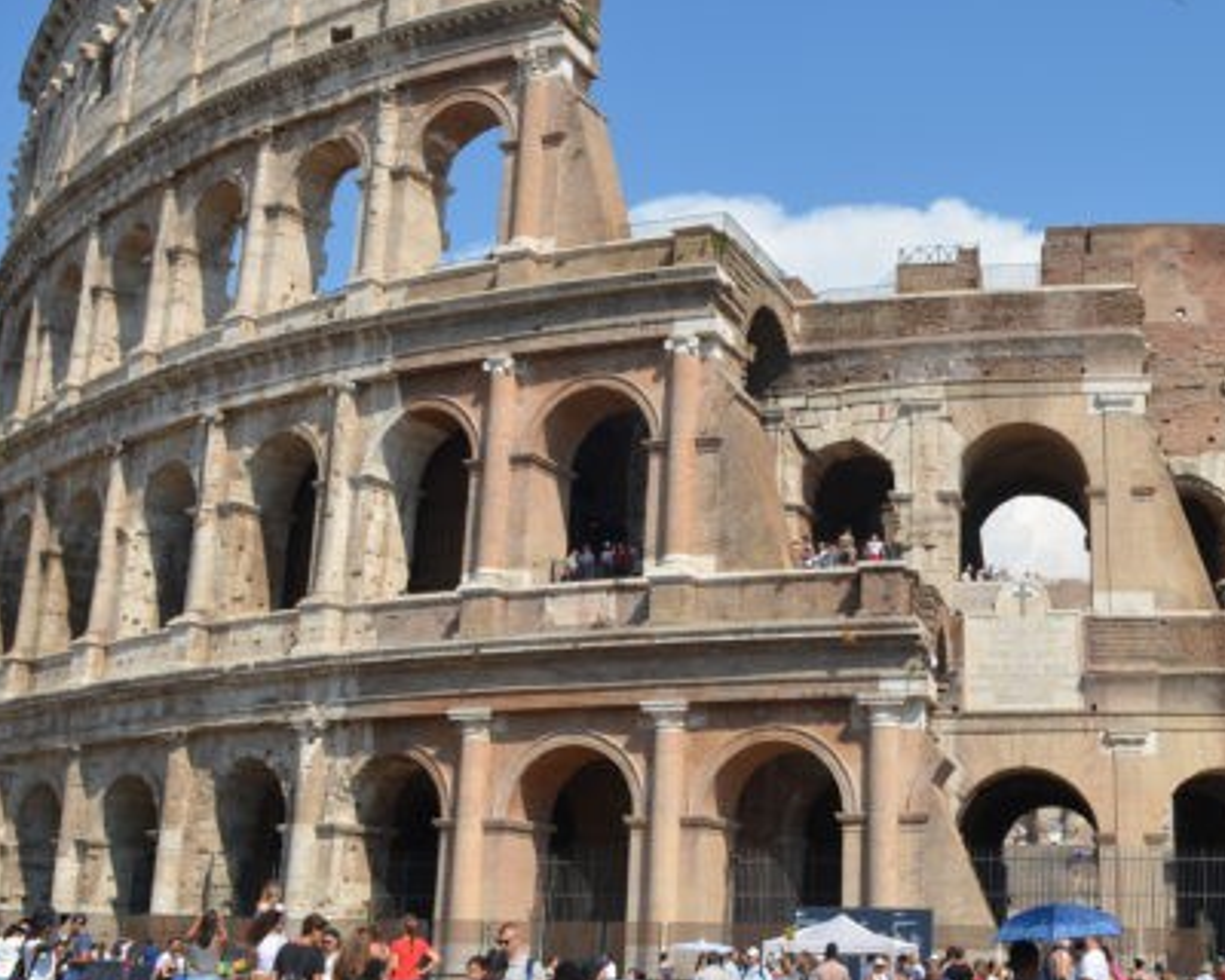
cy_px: 403
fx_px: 1664
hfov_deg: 39.5
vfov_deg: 32.7
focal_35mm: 46
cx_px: 900
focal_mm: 17
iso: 100
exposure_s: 1/250
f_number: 8
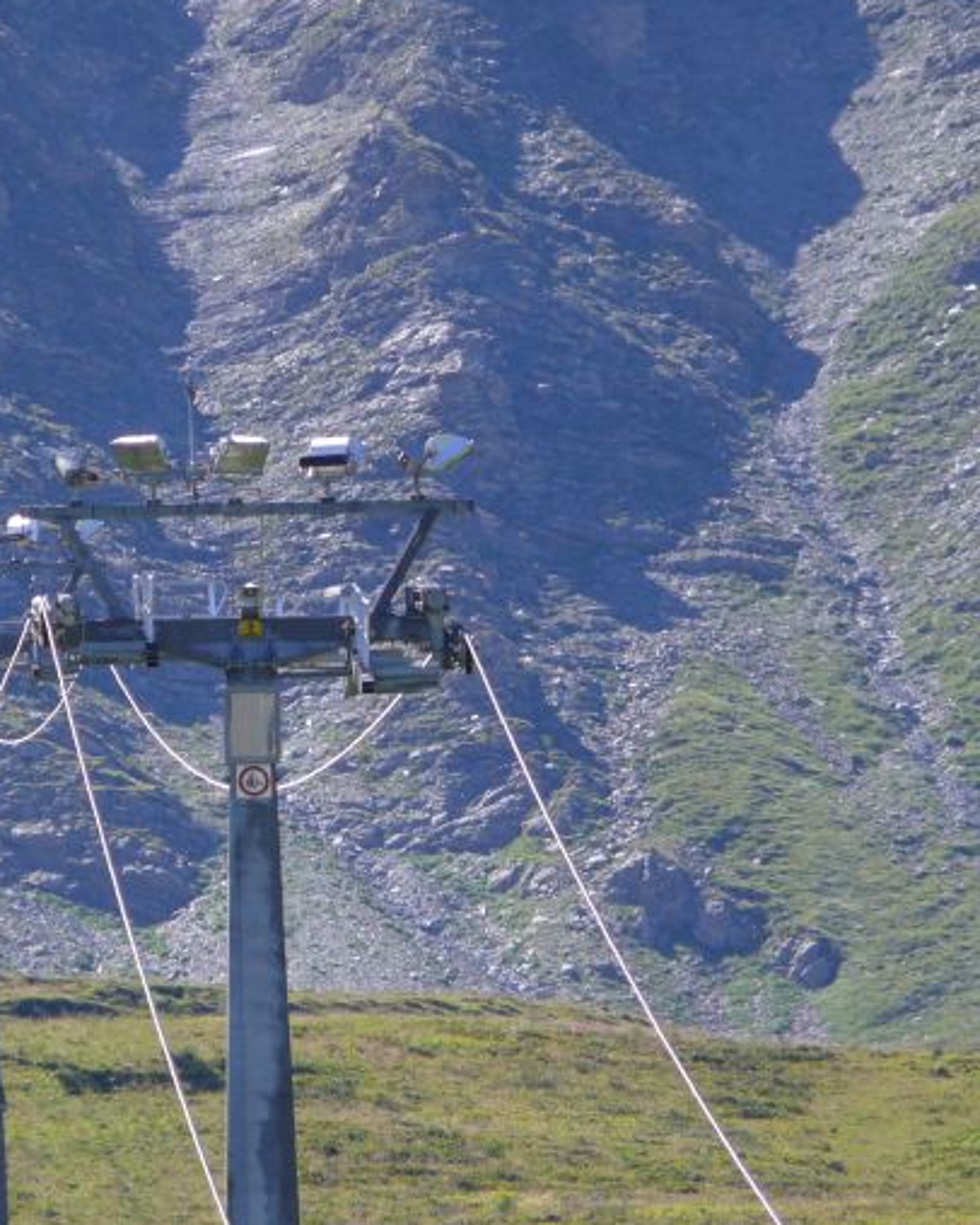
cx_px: 249
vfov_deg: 3.0
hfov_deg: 2.4
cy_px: 664
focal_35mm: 647
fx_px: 23443
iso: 100
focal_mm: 88.8
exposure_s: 1/250
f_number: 5.6
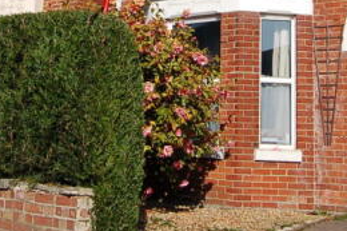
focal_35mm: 68
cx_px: 165
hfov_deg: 29.7
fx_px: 655
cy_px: -36
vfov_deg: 19.0
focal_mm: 18
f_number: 10
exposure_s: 1/400
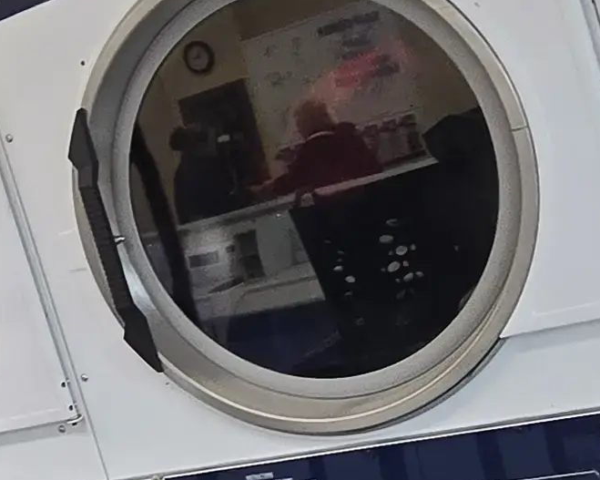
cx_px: -35
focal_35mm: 77
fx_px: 1367
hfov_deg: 23.5
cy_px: 315
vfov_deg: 19.8
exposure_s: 1/60
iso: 64
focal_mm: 2.2
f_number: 2.2
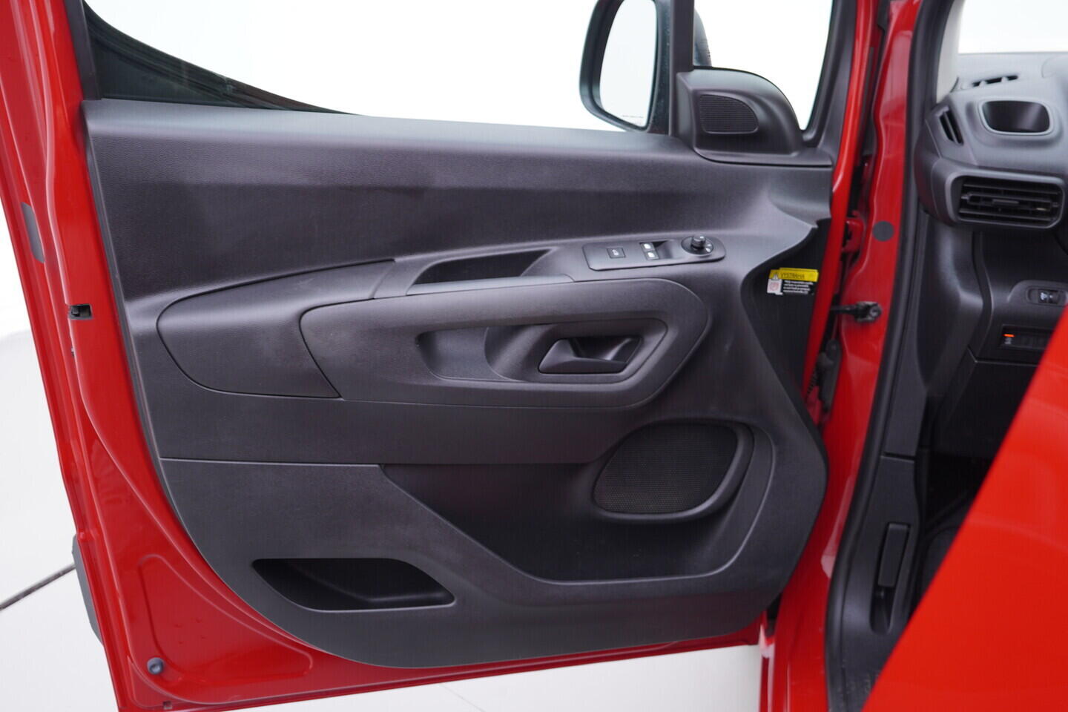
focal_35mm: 36
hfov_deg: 53.1
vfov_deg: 36.9
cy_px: 356
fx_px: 1068
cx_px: 534
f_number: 2.8
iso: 160
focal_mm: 24
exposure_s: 1/40
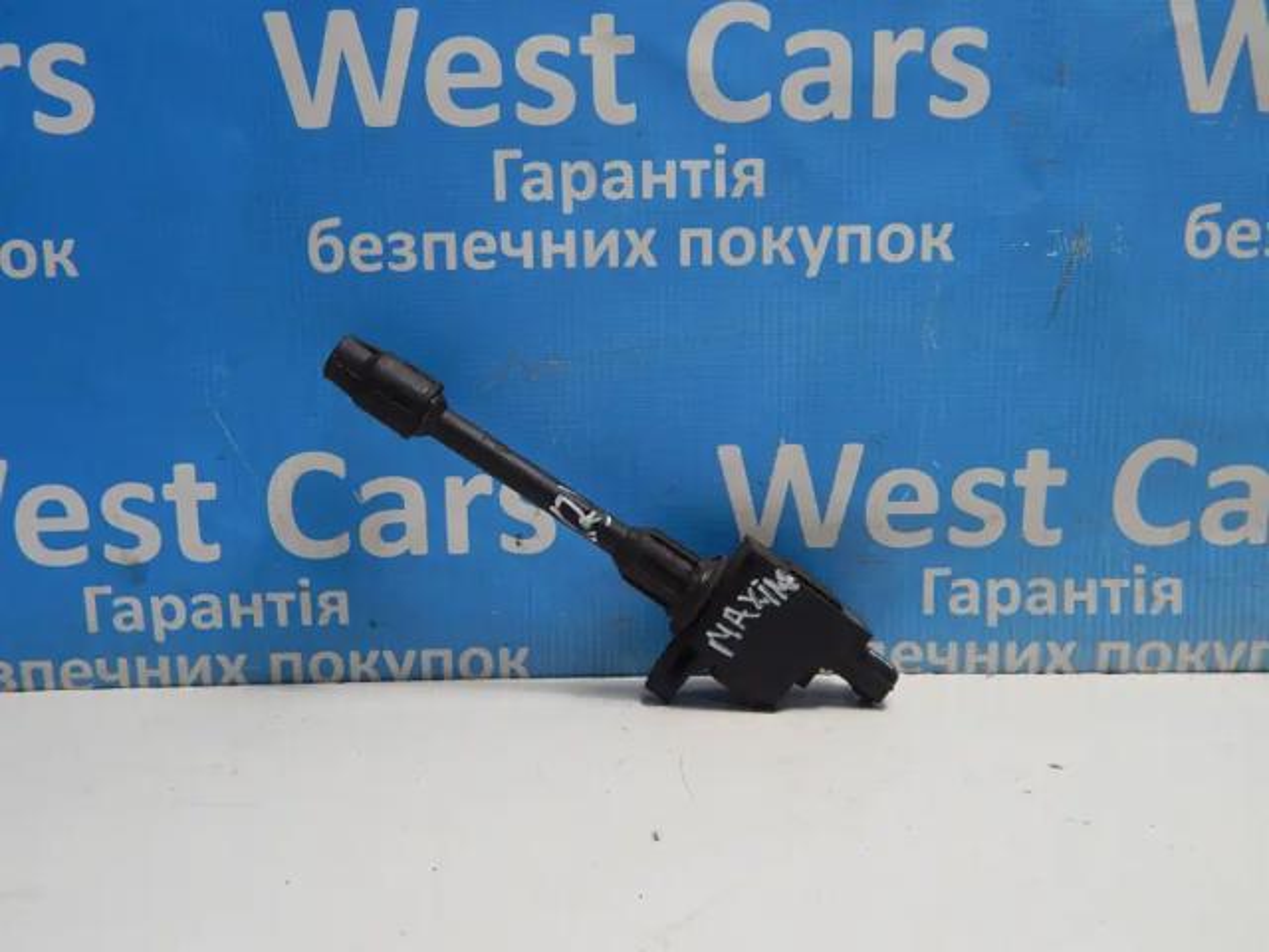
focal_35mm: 28
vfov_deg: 49.7
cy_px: 476
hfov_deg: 63.4
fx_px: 1026
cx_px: 634
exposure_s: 1/30
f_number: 3.2
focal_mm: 5.1
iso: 160
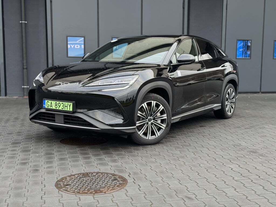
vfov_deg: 30.3
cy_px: 104
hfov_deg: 39.7
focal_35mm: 48
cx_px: 138
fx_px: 383
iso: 100
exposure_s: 1/94
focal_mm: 6.76
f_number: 1.78
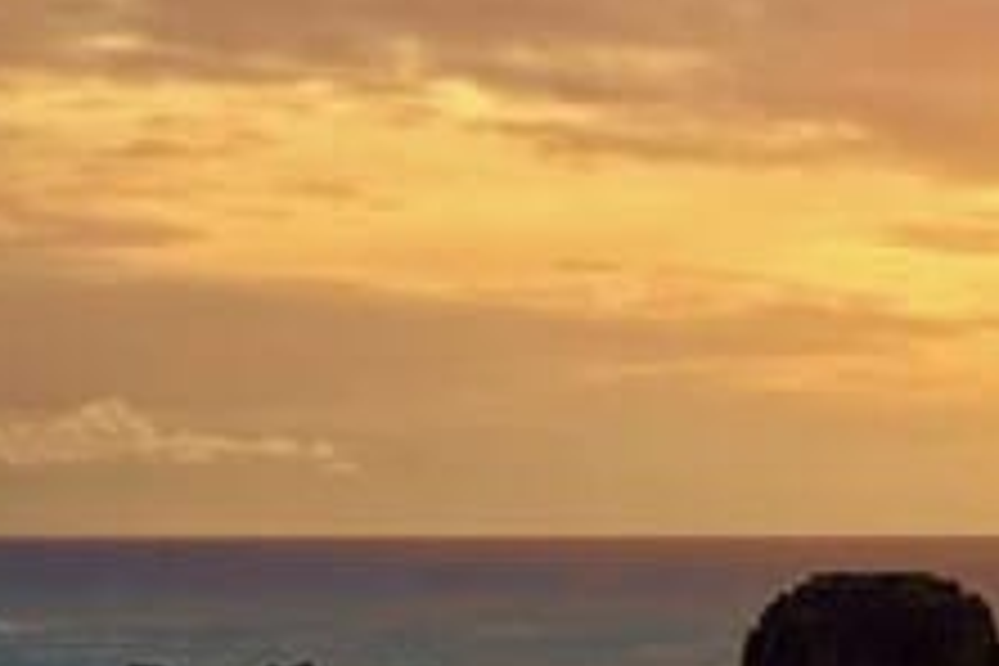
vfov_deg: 7.9
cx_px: 2061
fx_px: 4771
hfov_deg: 10.8
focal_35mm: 172
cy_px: 702
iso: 100
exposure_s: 1/60
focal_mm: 24.8
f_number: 4.5
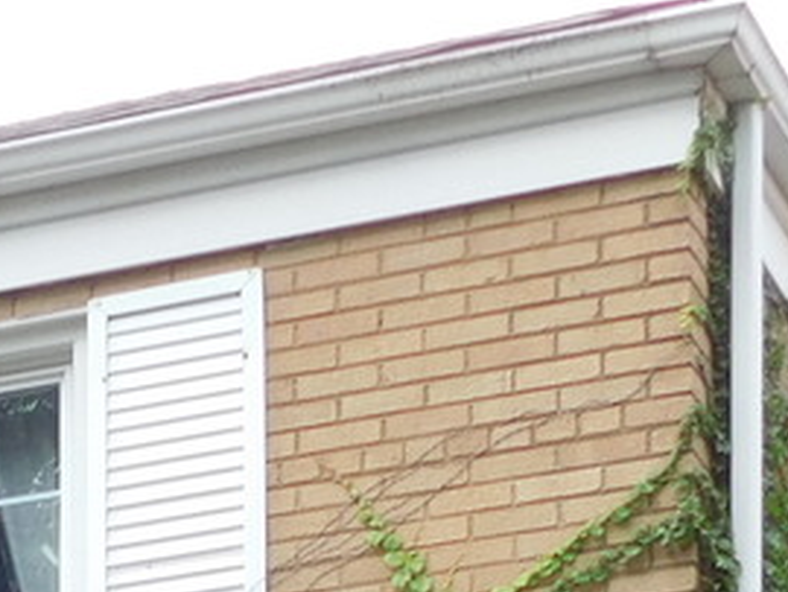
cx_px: -601
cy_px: 1546
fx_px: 4375
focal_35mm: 192
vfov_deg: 7.2
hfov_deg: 9.8
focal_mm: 6.3
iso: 125
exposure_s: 1/125
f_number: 3.5
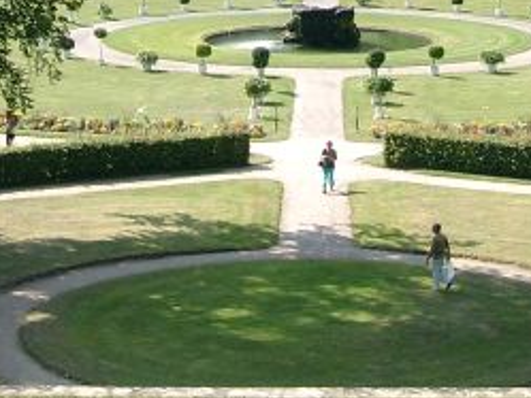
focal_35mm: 135
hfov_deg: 14.6
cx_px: 303
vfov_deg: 10.6
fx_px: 2072
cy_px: -209
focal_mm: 8.82
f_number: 4
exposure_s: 1/288
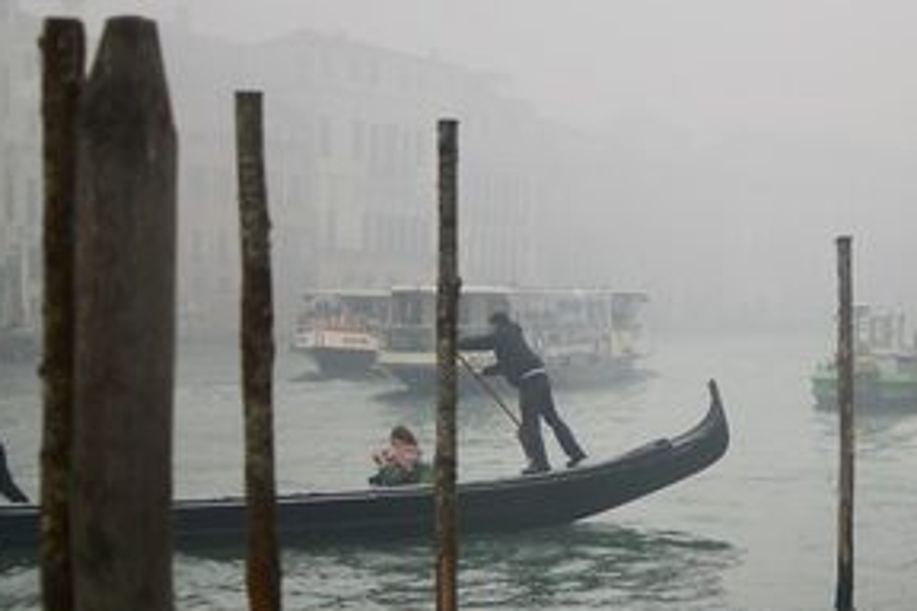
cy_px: 379
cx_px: 685
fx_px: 1859
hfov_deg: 27.3
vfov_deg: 18.6
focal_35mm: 73
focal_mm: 35
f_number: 2
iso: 100
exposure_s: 1/1600
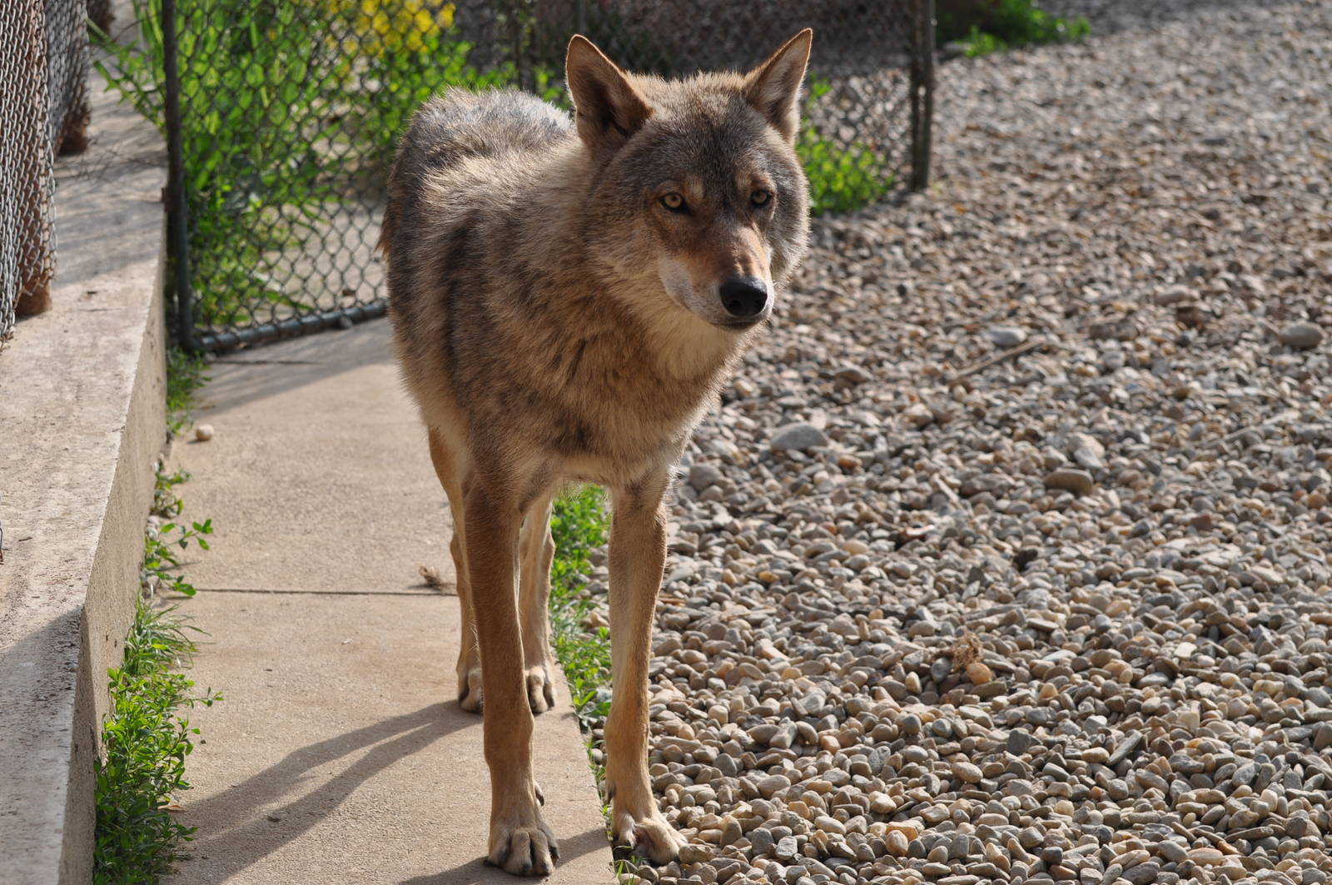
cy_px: 442
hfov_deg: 18.2
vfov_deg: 12.1
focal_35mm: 112
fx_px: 4158
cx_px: 666
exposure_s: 1/640
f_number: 6.3
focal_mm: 75
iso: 200
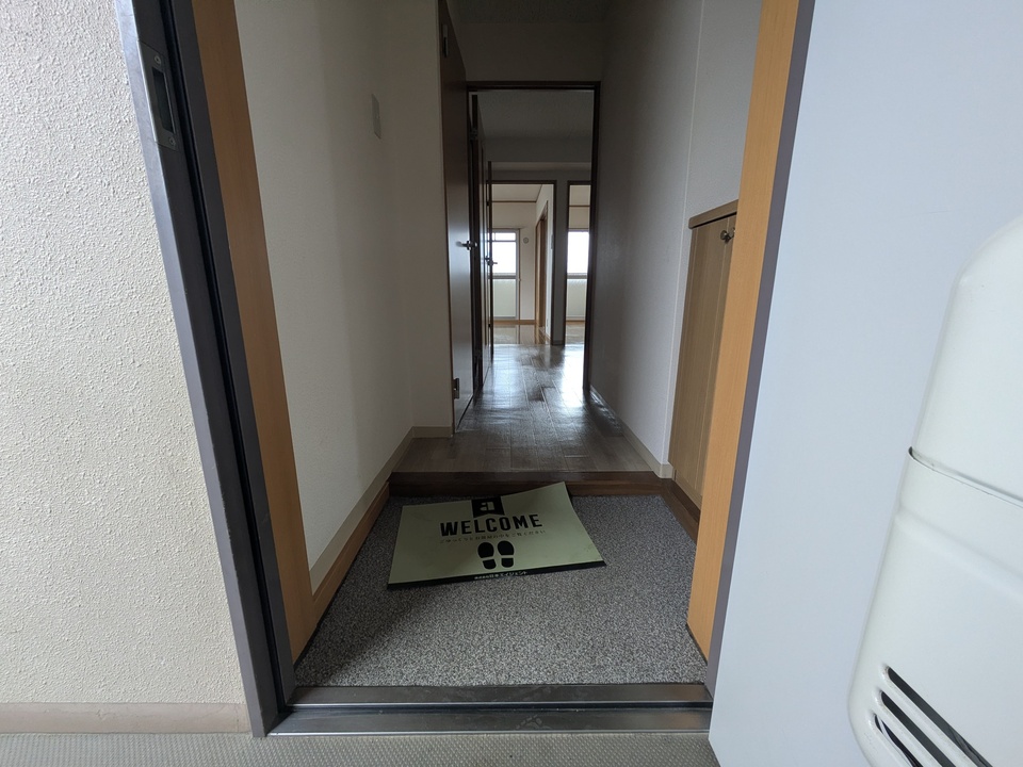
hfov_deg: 102.1
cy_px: 384
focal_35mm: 14
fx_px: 414
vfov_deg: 85.7
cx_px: 512
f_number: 2.2
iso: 107
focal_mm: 1.83
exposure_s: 1/120
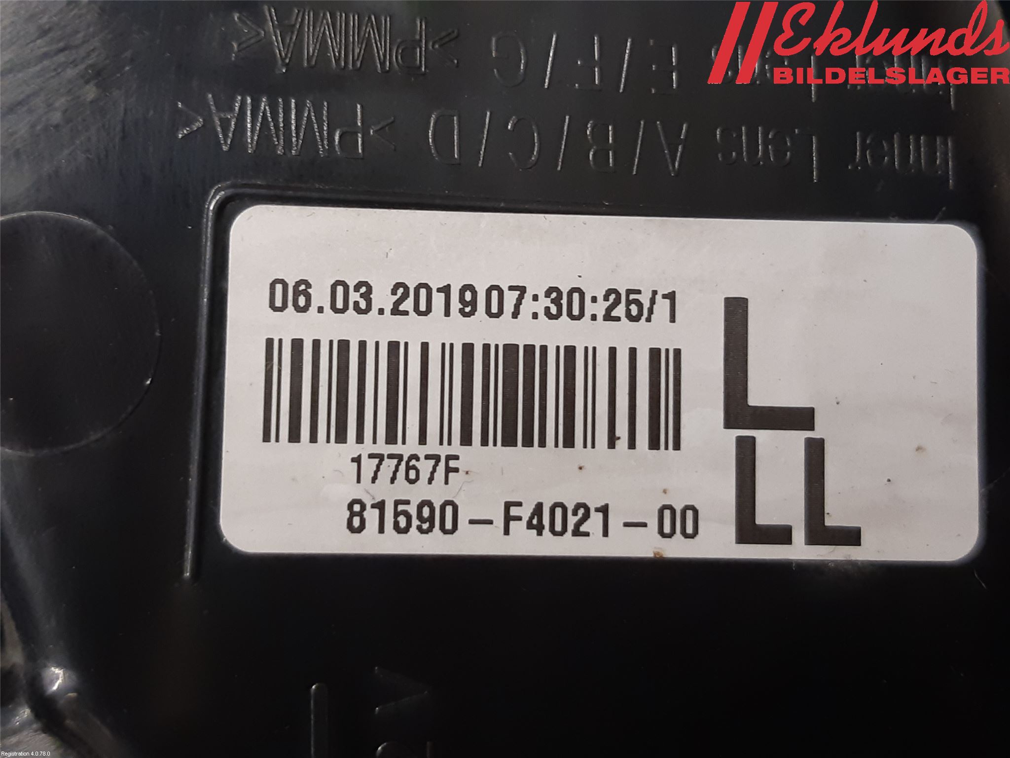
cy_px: 379
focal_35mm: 26
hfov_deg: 67.3
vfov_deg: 53.1
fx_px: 759
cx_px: 505
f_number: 1.7
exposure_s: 1/50
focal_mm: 3.93
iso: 160
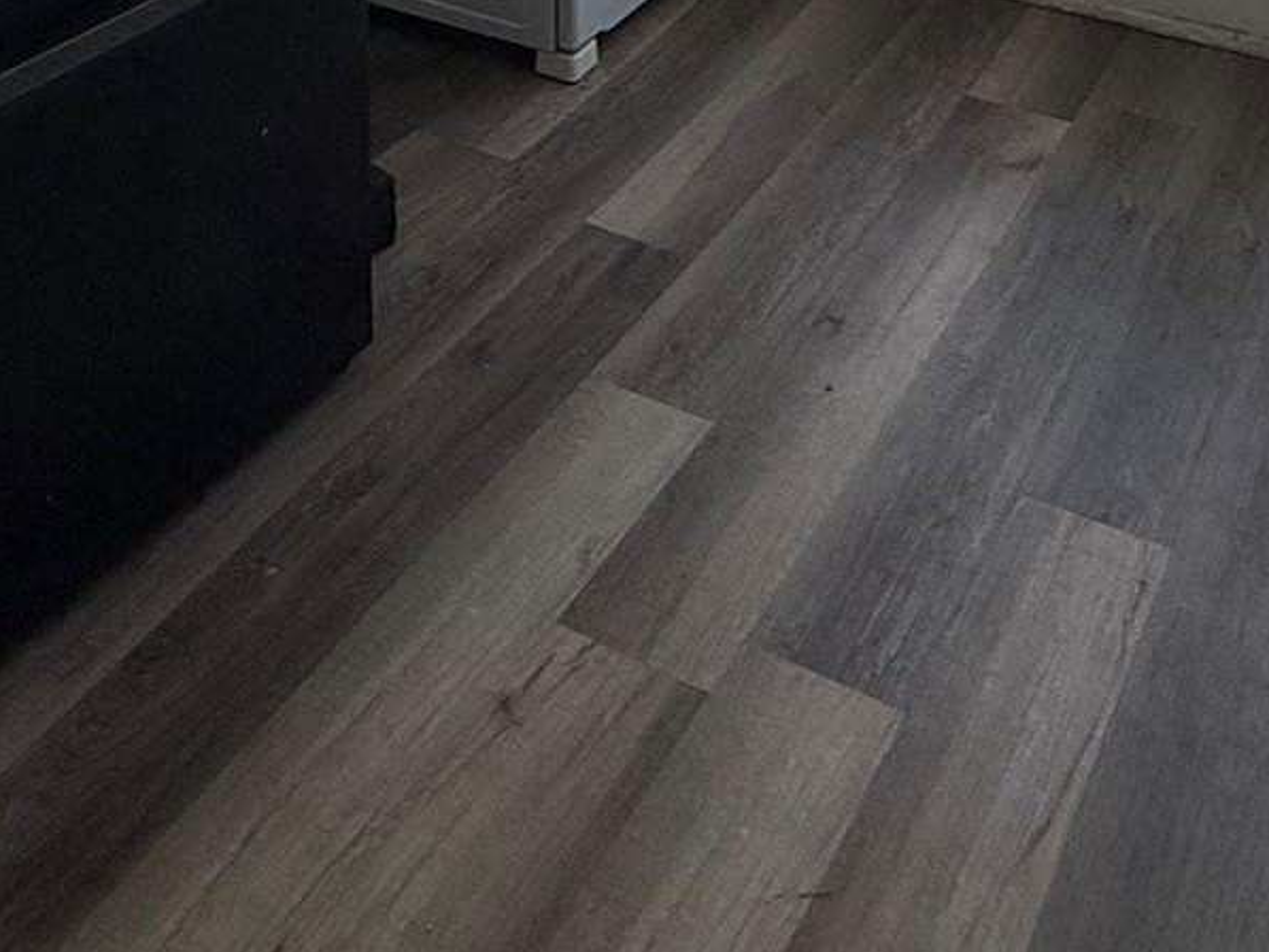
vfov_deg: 24.5
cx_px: 778
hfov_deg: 39.4
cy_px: -425
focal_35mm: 48
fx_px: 1760
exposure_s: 1/472
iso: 50
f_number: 2.2
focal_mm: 2.22
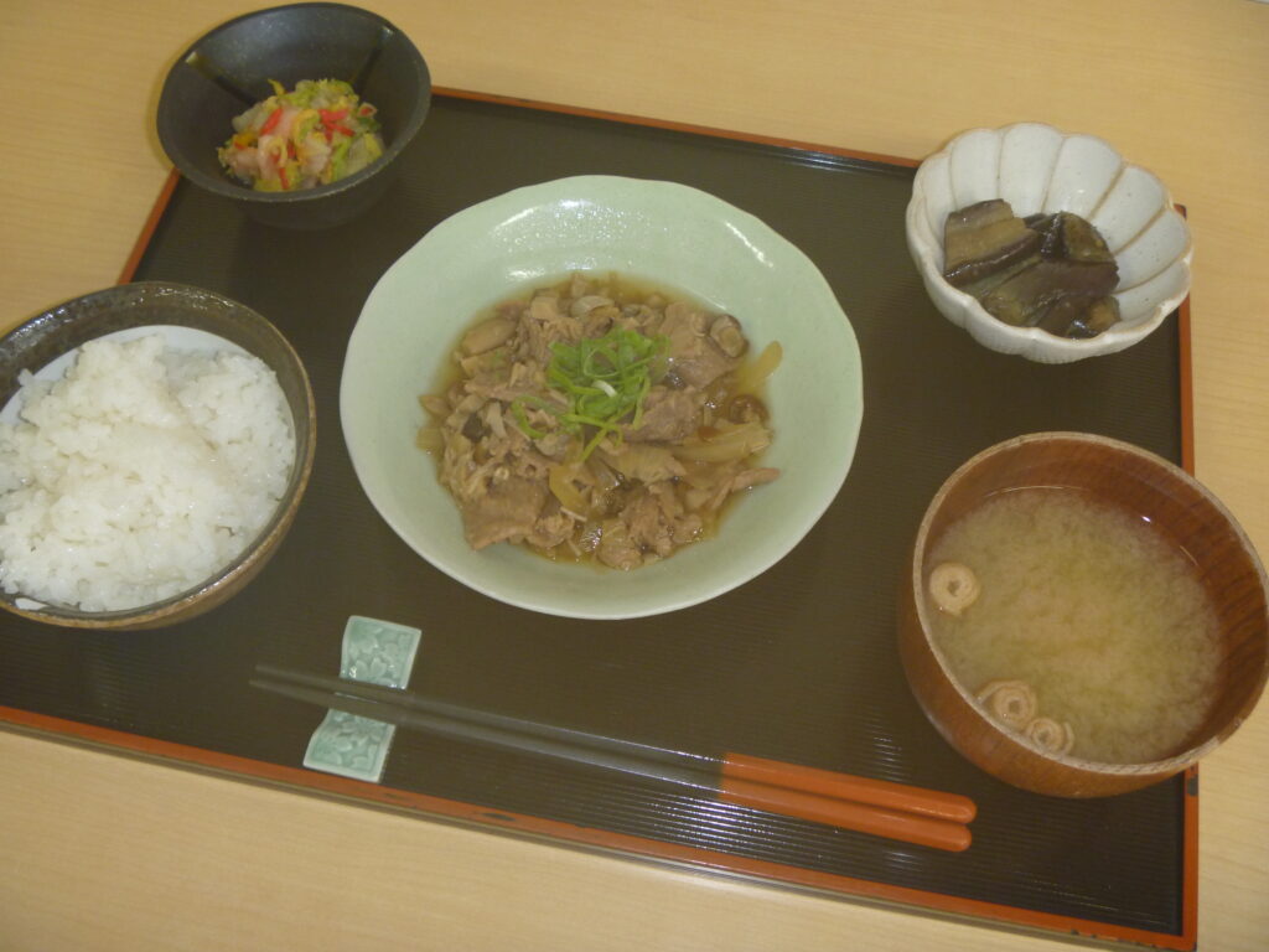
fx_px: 1283
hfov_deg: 52.6
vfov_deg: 40.7
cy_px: 476
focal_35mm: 35
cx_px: 634
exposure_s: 1/30
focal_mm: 6.3
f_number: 3.5
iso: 160
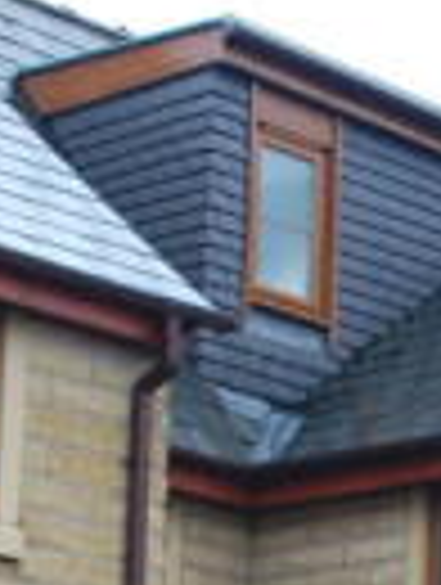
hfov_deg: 8.3
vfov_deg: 10.8
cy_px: 927
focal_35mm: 174
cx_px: 774
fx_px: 2946
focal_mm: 24
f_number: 4.5
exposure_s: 1/30
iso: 200
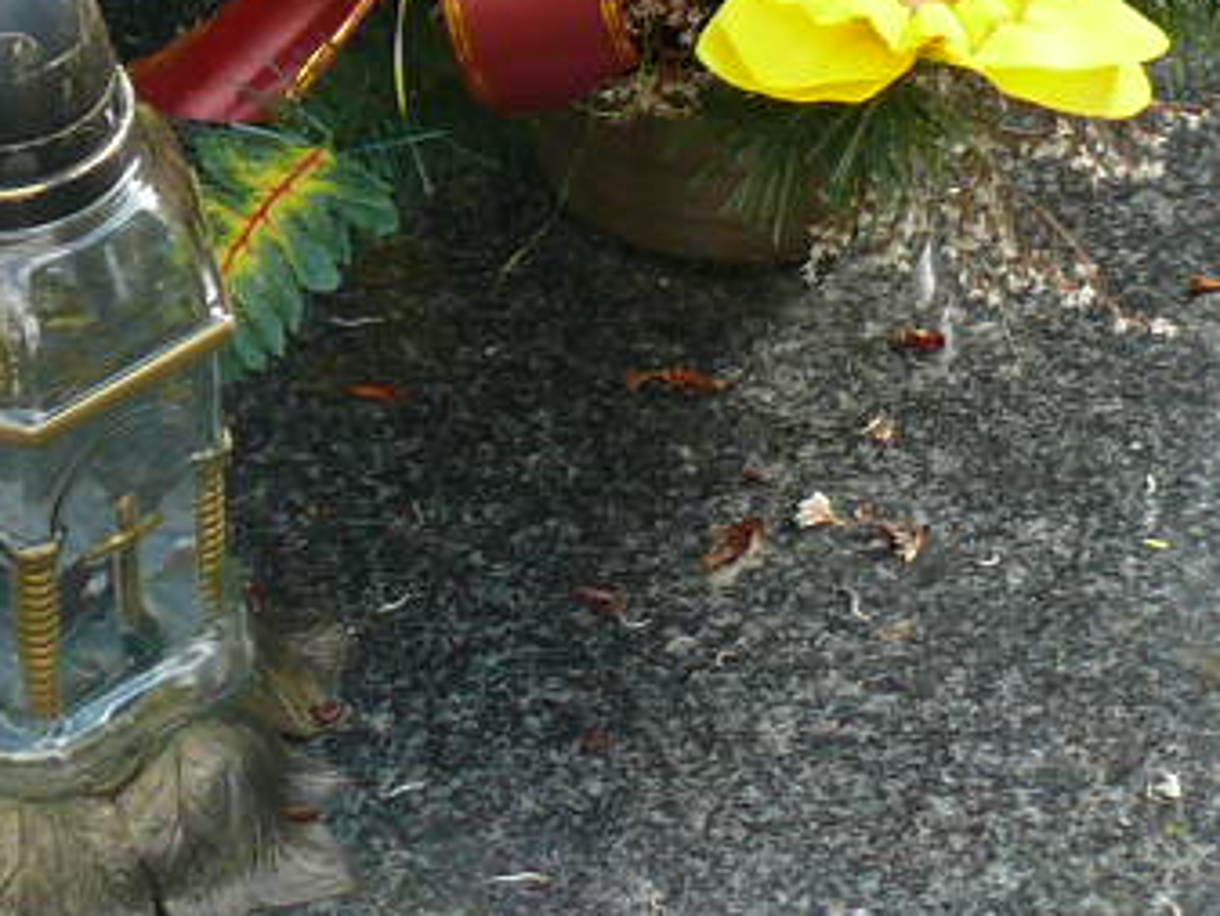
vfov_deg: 8.7
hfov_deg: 11.7
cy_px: -605
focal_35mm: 166
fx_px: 5853
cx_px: -127
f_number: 4
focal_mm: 7.4
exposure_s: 1/125
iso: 100
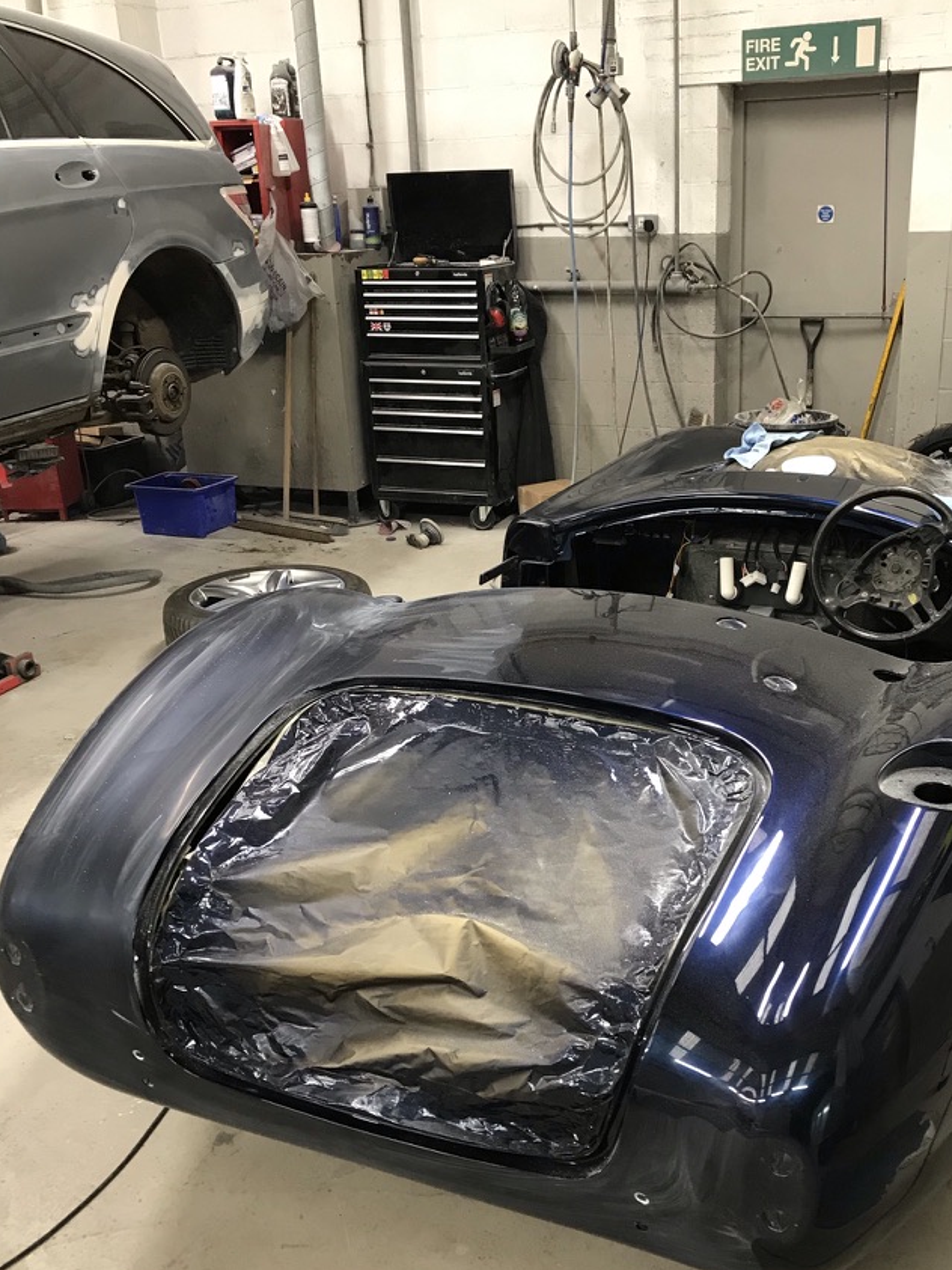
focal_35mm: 34
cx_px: 575
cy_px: 687
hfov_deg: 41.6
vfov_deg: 53.9
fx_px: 1247
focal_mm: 3.99
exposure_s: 1/17
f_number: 1.8
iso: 40
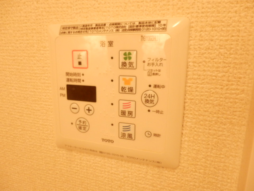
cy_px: 96
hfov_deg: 71.6
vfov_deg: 56.8
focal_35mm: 24
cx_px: 127
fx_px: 176
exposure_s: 1/40
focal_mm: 4.2
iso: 400
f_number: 3
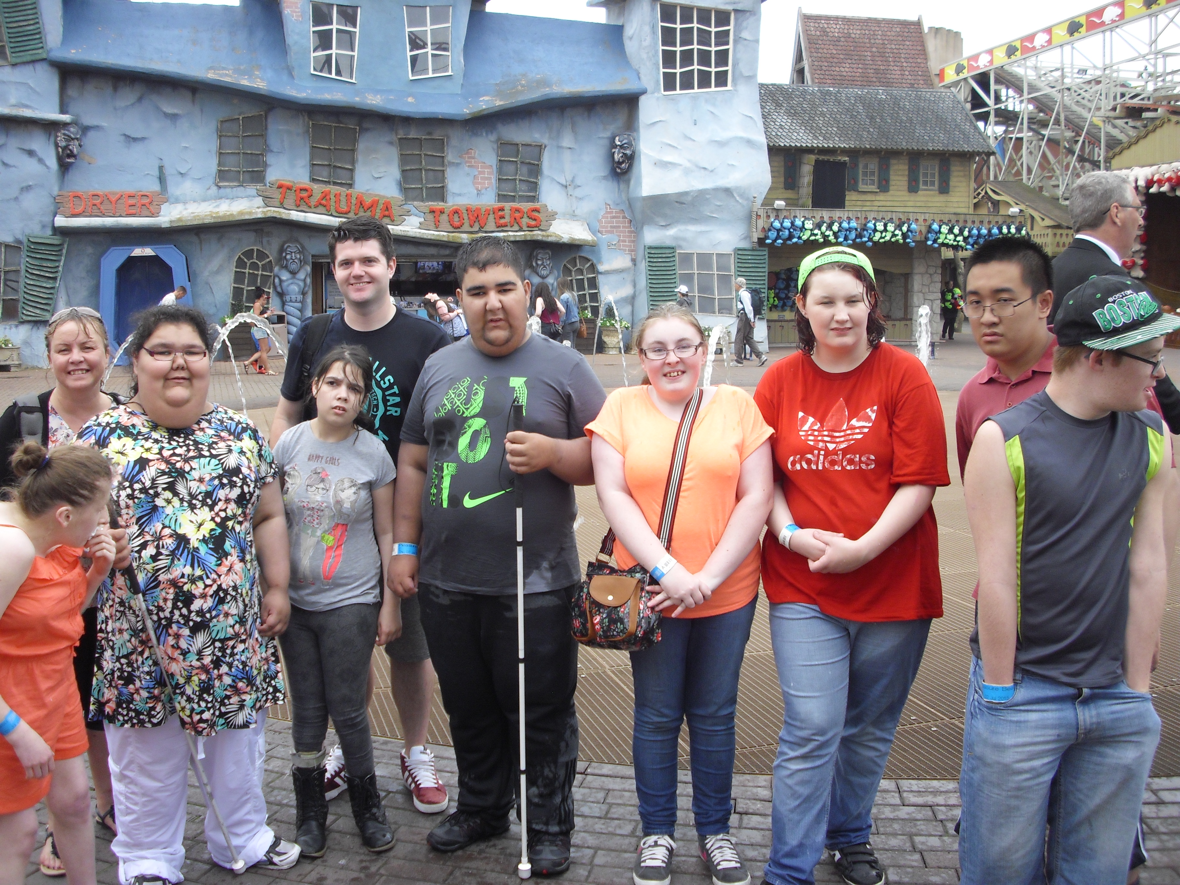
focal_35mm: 38
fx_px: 1295
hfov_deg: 49.0
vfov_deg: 37.7
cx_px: 590
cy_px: 442
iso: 100
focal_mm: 6.2
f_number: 2.8
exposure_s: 1/100
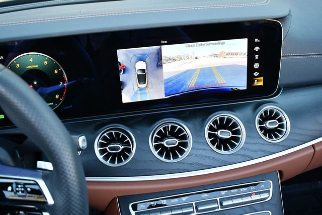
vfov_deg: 36.9
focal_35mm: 36
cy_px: 108
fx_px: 322
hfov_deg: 53.1
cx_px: 161
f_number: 3.5
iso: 800
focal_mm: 18
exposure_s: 1/200
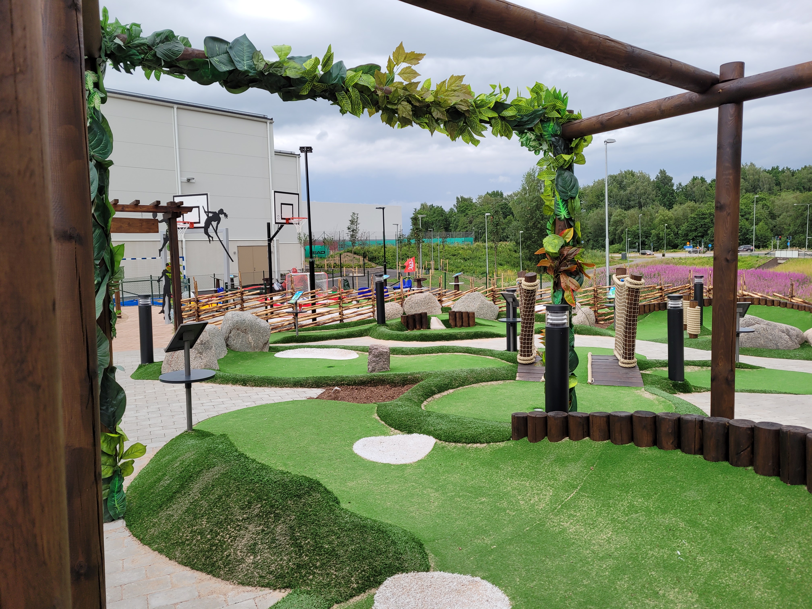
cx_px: 406
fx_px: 610
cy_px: 304
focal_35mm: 26
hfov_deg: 67.3
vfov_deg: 53.1
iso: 50
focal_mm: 5.4
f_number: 1.8
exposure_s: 1/100
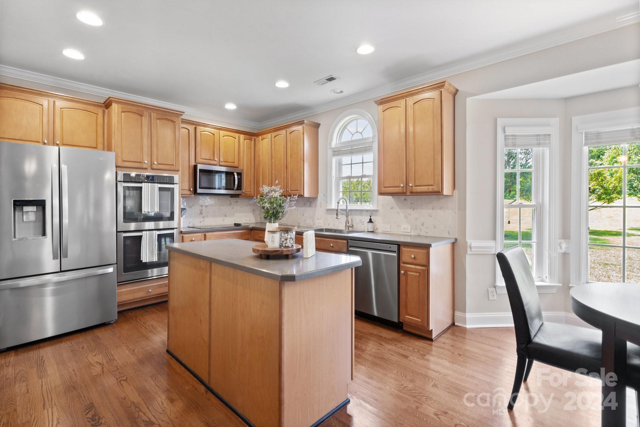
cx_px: 320
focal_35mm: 16
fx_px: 284
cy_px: 214
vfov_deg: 73.7
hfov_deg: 96.7
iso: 125
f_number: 10
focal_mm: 16
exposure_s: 1/2.5
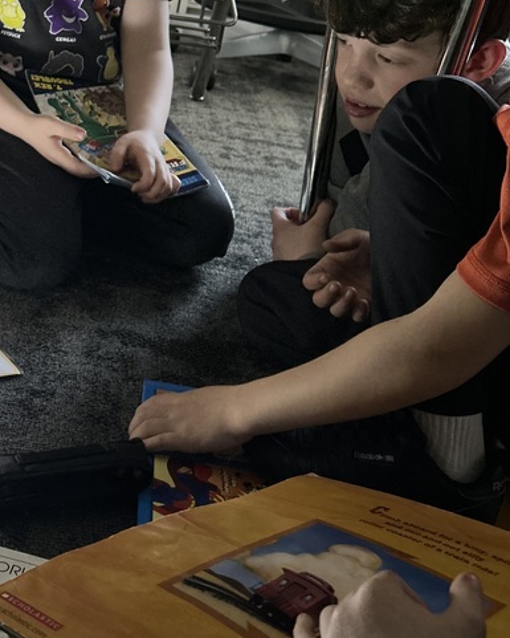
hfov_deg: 27.6
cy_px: 166
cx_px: 106
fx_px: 1019
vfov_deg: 34.1
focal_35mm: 54
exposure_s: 1/24
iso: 1000
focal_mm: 5.7
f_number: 1.5
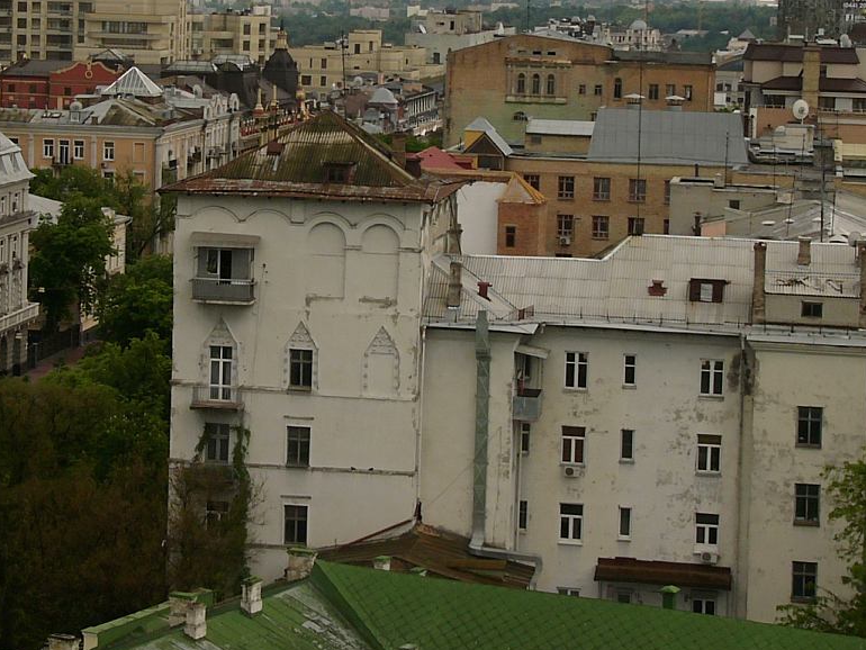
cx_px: 280
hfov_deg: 17.4
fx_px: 2828
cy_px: 132
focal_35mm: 113
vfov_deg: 13.1
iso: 50
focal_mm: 10.5
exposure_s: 1/400
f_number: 5.2
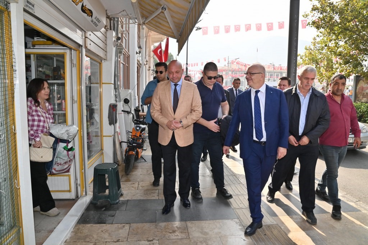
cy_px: 122
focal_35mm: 24
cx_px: 184
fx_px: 245
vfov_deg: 53.1
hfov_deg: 73.8
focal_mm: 24
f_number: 16
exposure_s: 1/200
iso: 500
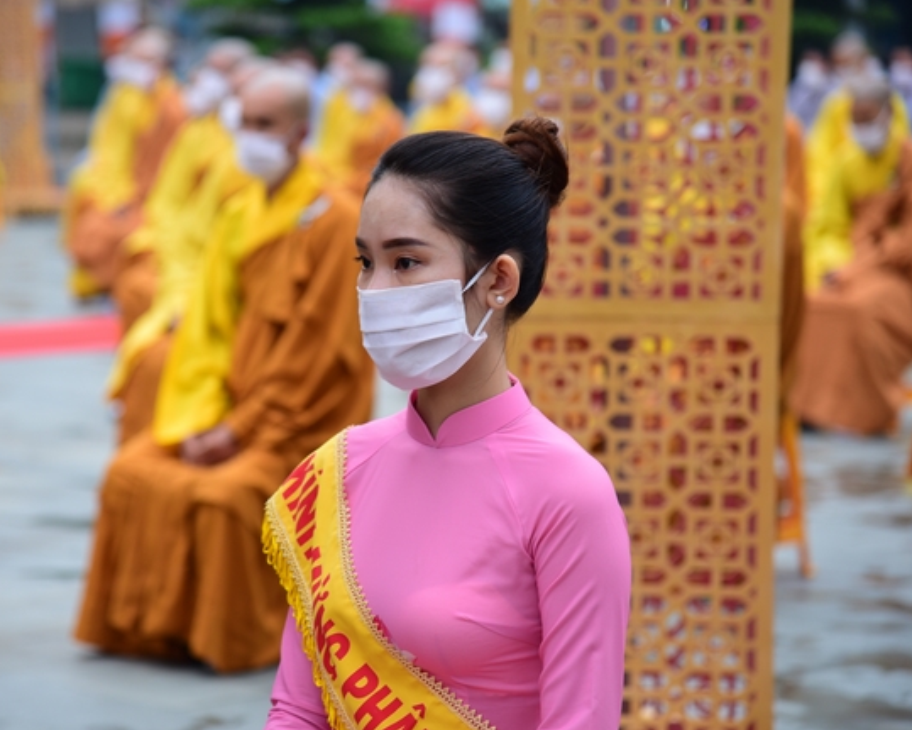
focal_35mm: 136
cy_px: 366
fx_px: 3670
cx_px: 396
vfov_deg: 11.3
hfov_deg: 14.2
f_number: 4
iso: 320
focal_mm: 120
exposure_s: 1/100
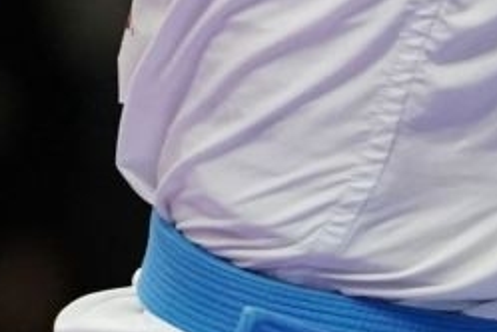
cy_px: 76
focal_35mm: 1344
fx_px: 18553
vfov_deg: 1.0
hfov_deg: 1.5
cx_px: 104
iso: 4000
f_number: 2.8
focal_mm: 186
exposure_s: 1/1000
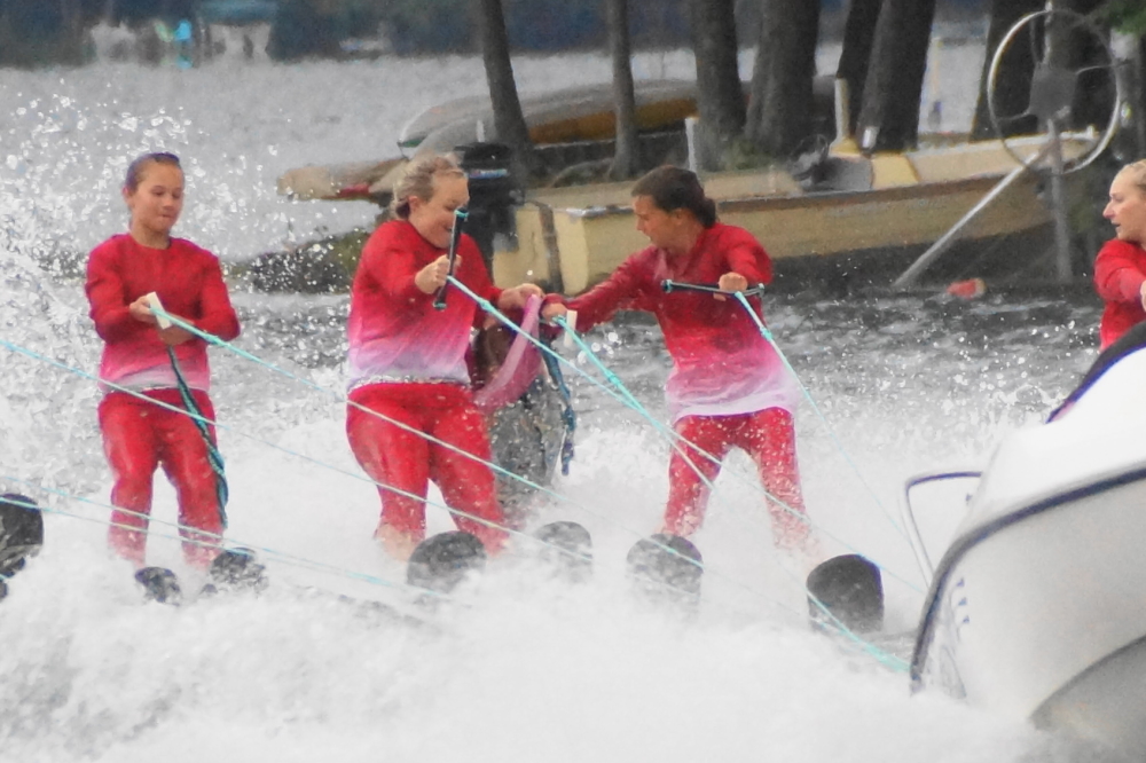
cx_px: 573
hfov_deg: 5.5
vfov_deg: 3.7
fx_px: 11933
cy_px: 382
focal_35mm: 375
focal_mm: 250
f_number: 6.3
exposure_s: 1/400
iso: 1600
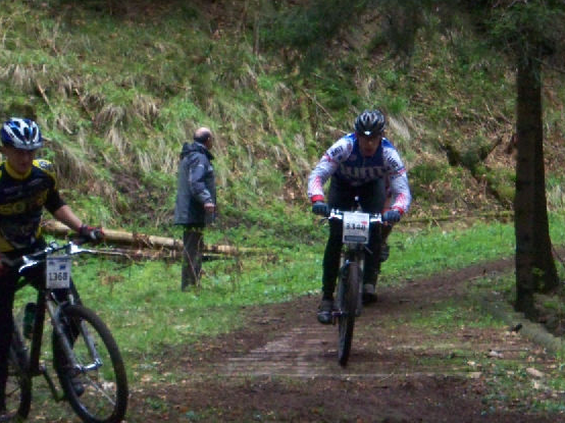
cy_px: 207
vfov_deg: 8.8
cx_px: 332
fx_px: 2757
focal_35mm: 169
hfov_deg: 11.7
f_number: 4.4
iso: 400
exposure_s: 1/125
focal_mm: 19.2
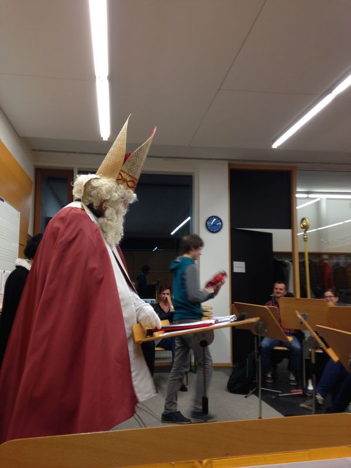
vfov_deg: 55.4
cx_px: 176
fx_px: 446
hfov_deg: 42.9
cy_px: 234
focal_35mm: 33
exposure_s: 1/20
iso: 64
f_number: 2.4
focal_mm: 4.12
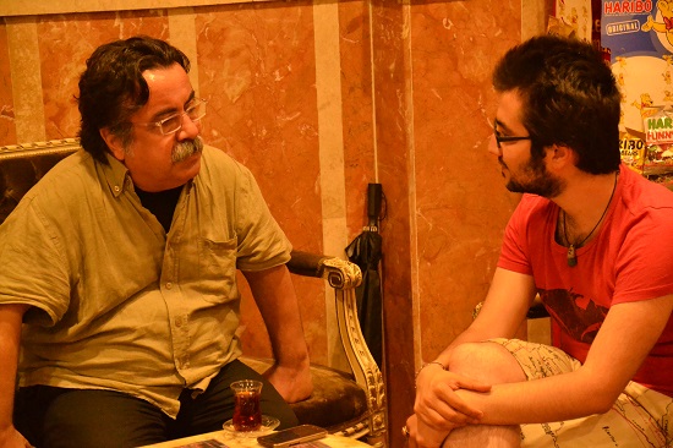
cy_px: 224
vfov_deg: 12.2
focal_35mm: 112
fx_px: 2102
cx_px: 336
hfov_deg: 18.2
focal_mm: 75
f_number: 5.3
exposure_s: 1/100
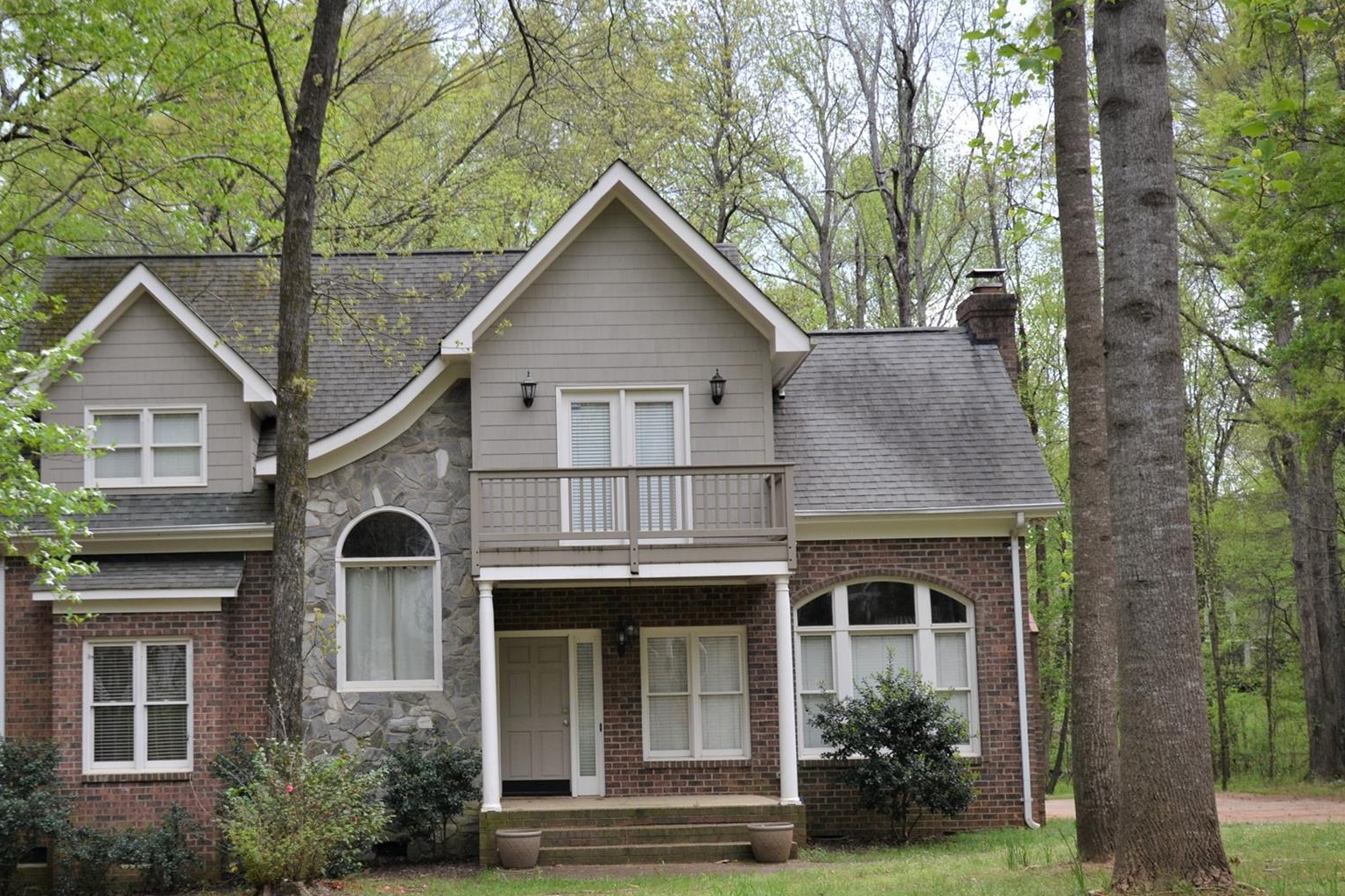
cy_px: 549
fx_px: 1793
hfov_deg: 40.8
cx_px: 499
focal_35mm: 48
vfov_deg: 28.0
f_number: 5.6
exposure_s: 1/125
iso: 140
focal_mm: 24
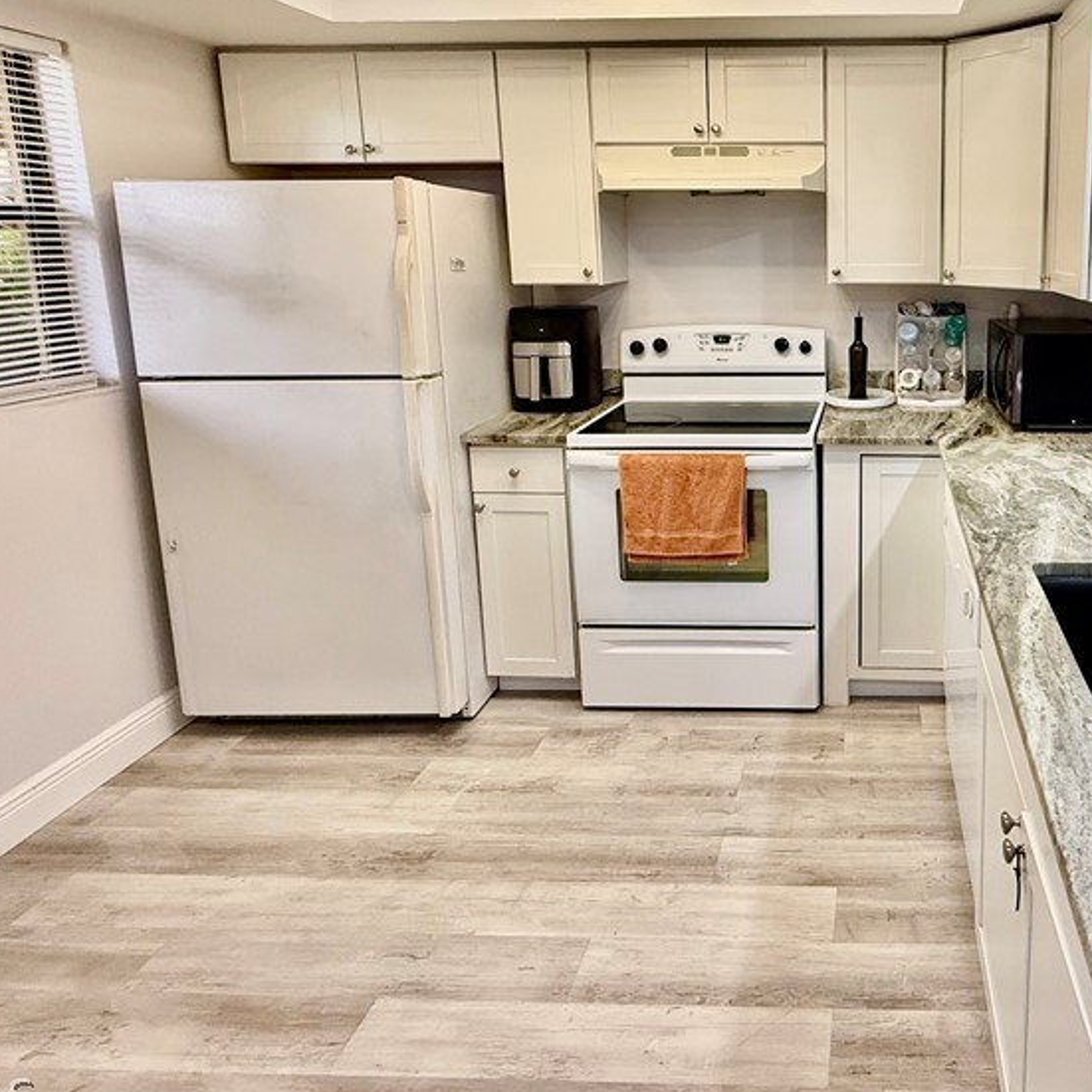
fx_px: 821
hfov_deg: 62.0
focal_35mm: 23
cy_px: 367
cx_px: 862
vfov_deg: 65.5
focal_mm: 2.22
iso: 250
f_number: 2.2
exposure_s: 1/120
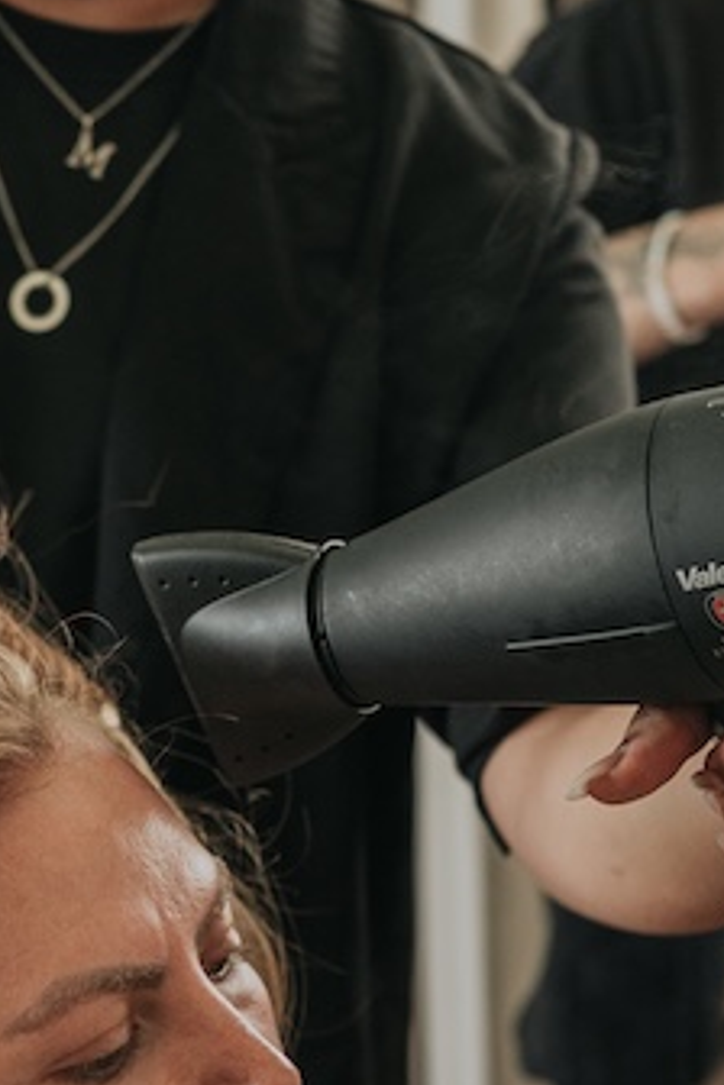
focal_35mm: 125
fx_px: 3771
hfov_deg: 10.9
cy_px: 614
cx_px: -10
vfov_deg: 16.4
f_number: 2.8
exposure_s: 1/160
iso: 640
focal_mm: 35
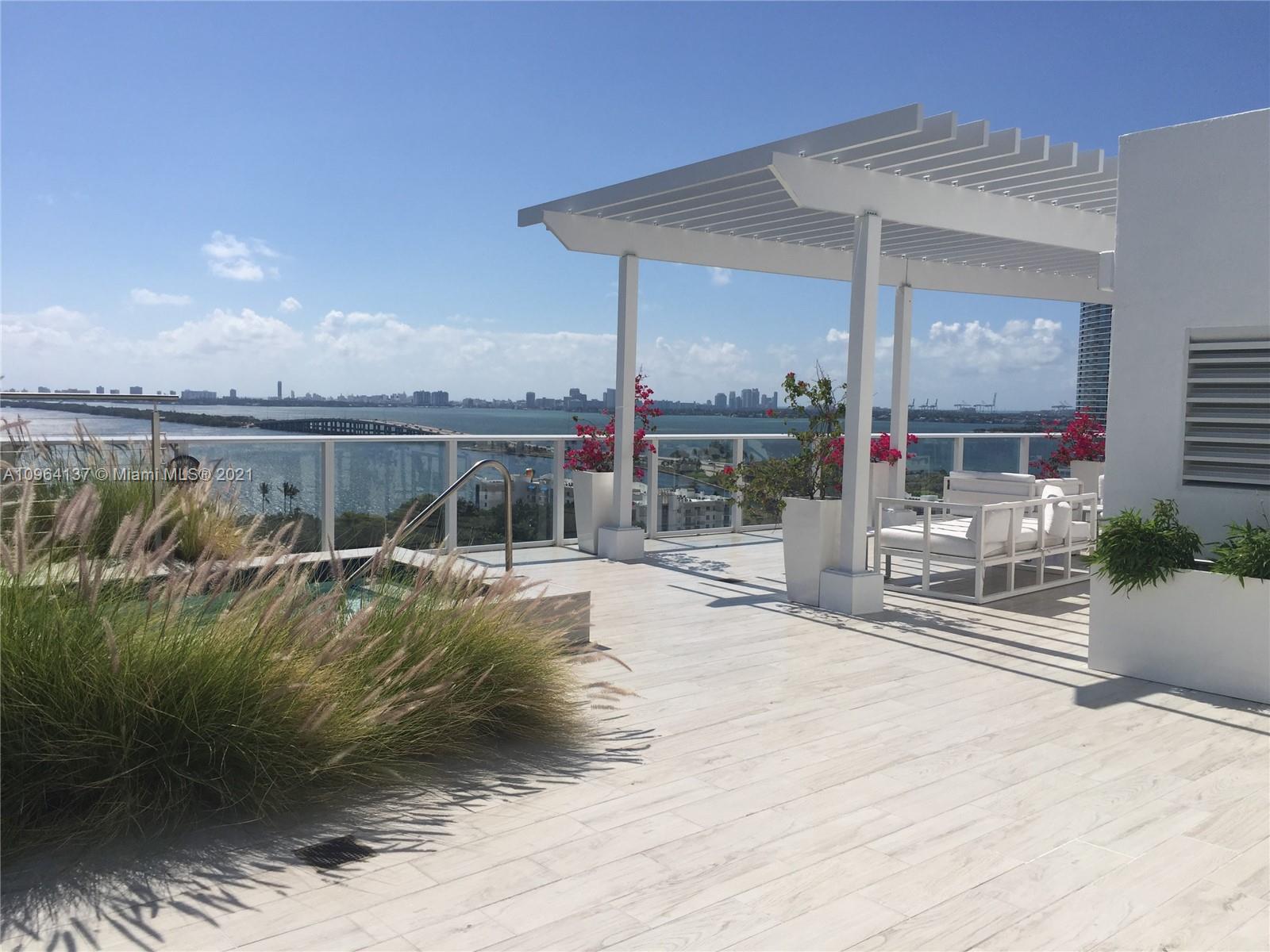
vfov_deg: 48.2
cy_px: 476
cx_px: 635
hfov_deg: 61.7
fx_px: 1064
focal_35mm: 29
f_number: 2.2
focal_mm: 4.15
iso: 32
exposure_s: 1/4950
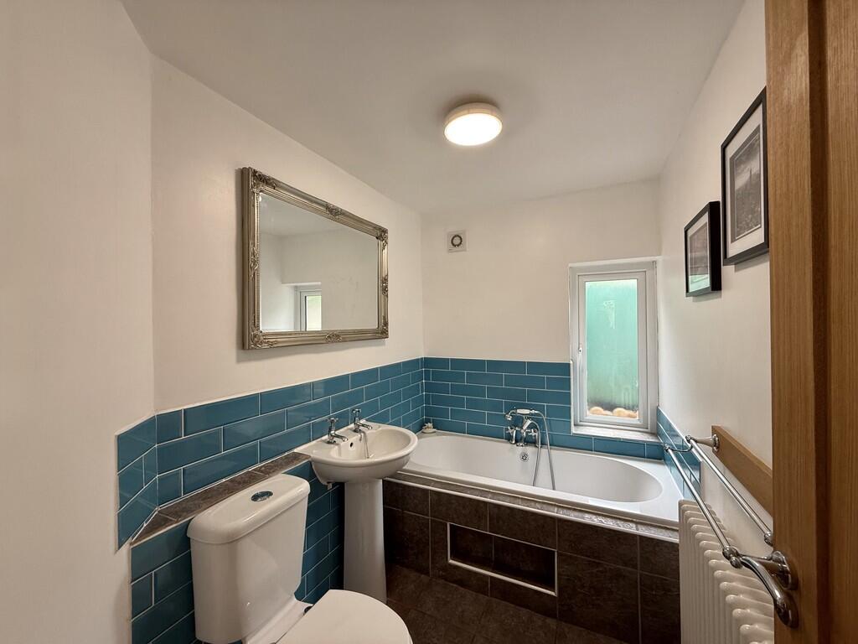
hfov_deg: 102.1
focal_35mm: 14
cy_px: 322
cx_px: 429
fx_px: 347
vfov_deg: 85.7
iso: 160
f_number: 2.2
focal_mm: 2.22
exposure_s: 1/100
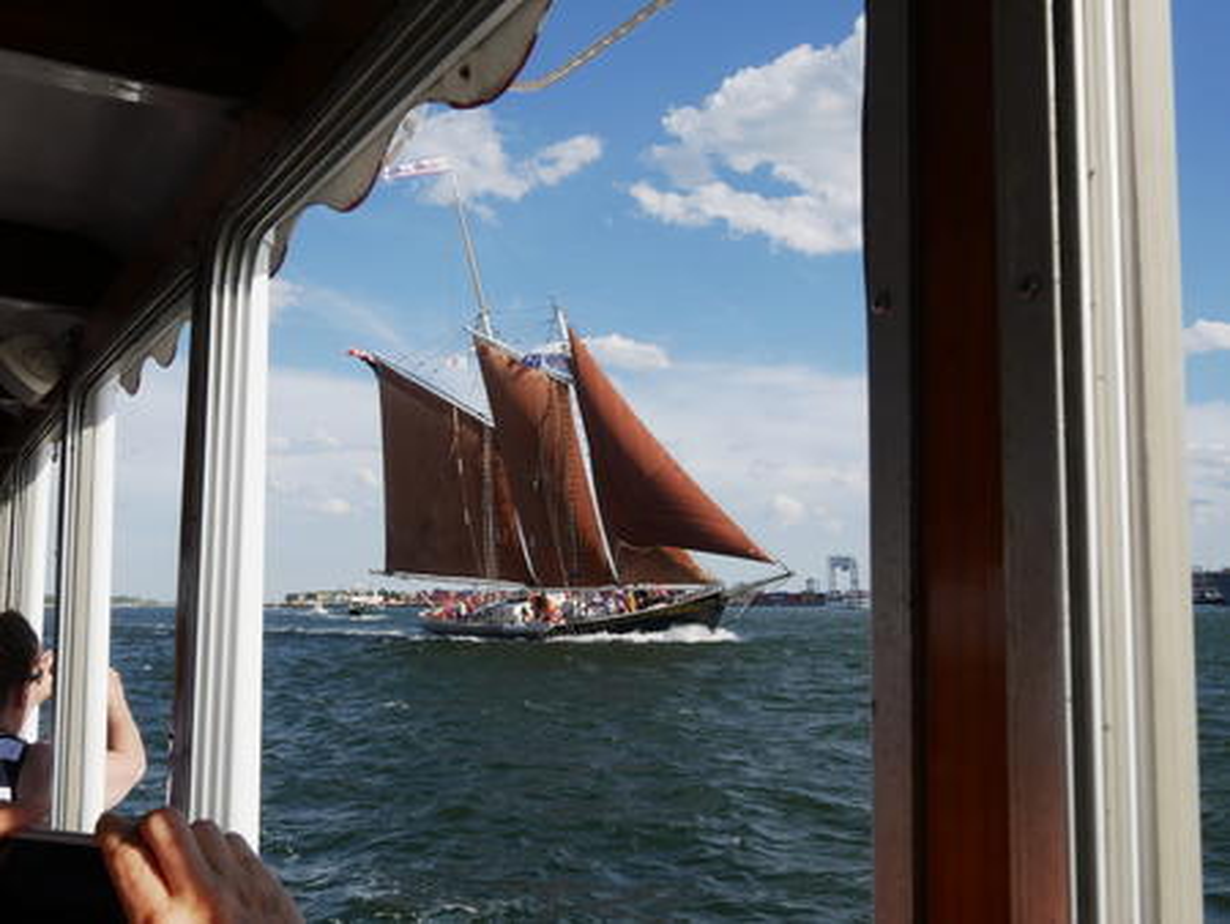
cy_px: 462
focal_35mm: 36
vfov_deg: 39.7
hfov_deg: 51.3
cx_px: 615
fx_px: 1280
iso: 200
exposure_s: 1/250
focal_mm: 18
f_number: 11
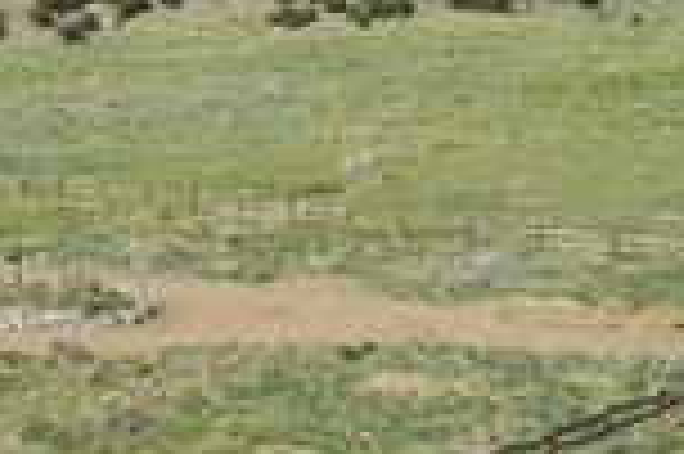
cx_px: -400
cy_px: 245
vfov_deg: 14.8
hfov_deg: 18.9
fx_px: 1746
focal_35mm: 92
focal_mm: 10.26
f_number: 4
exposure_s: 1/4000
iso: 400
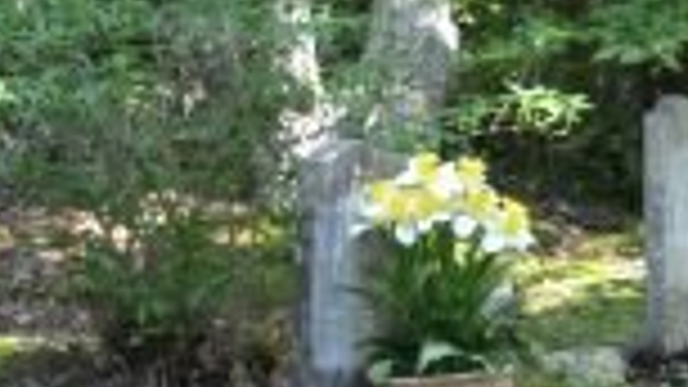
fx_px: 4213
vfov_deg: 5.2
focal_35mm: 231
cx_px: 661
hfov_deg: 9.3
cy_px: 488
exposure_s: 1/25
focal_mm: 22
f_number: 4
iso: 100
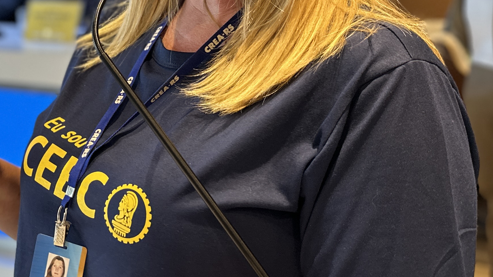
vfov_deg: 19.5
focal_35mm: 61
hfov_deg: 31.8
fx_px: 797
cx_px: 3
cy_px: 44
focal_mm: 6.86
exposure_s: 1/60
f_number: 1.78
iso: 160
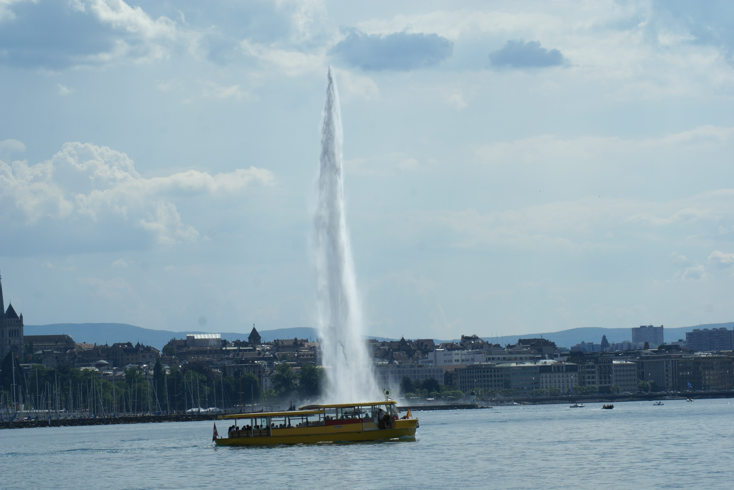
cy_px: 245
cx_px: 367
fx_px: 3364
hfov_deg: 12.5
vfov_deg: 8.3
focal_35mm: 165
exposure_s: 1/250
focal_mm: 110
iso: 100
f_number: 13
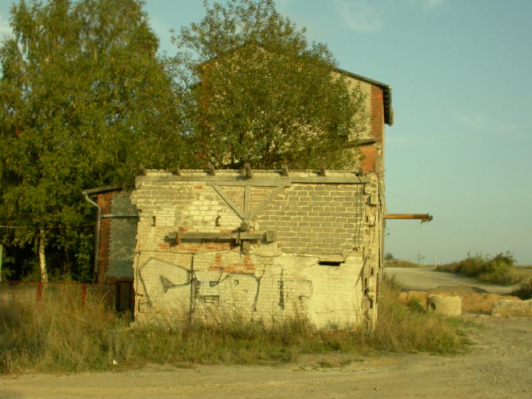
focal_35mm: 38
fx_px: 584
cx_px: 266
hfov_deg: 49.0
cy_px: 200
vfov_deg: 37.7
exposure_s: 1/375
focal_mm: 7.85
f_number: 5.3
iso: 100
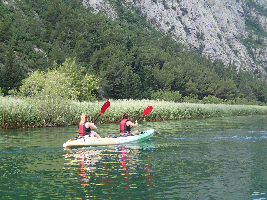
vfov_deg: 22.6
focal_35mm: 65
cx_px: 134
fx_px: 501
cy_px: 100
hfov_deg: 29.8
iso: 250
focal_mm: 11.78
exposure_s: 1/500
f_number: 3.8
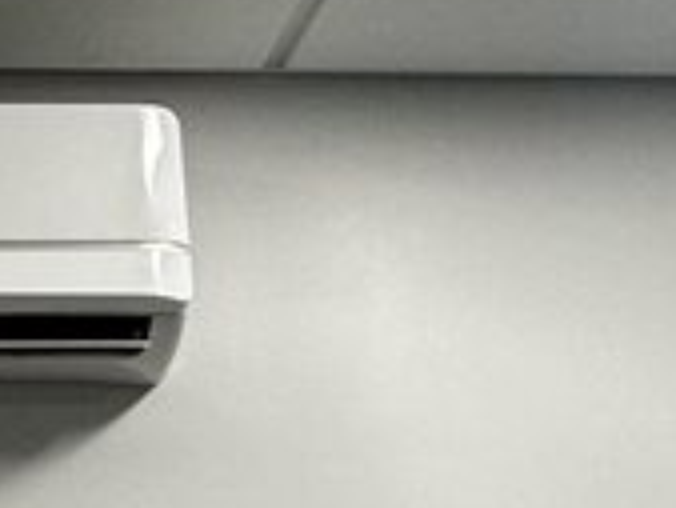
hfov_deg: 17.4
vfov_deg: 14.0
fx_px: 2071
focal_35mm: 106
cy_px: 260
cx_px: -212
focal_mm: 2.22
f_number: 2.2
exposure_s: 1/120
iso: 100
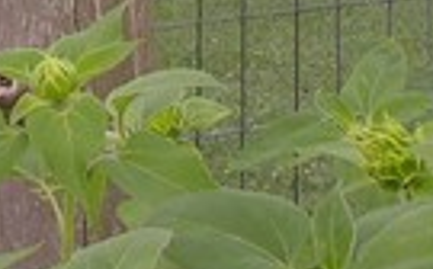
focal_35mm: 282
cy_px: -628
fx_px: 3324
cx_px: -221
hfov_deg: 7.3
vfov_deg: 4.4
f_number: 4
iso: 50
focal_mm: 8.9
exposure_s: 1/63.5
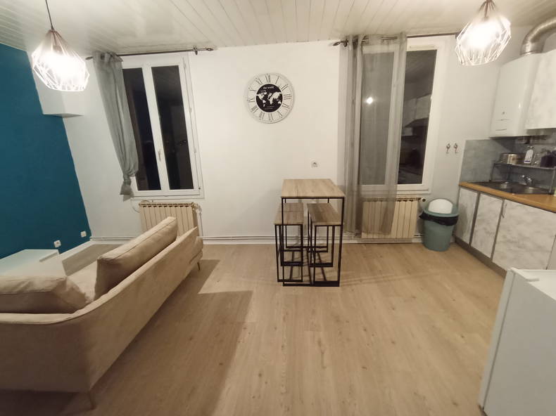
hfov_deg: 94.5
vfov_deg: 78.1
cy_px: 208
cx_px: 278
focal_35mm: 16
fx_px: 257
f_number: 2.2
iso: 803
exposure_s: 1/20
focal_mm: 1.65
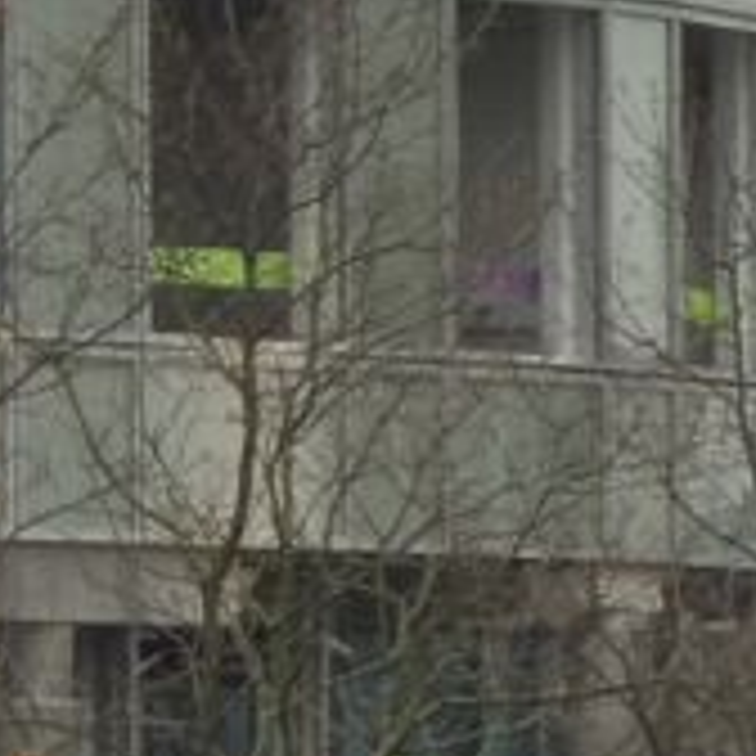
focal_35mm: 1008
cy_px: 533
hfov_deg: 1.7
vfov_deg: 1.7
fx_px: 24906
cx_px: 2169
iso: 125
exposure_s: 1/100
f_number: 6.3
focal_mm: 33.3
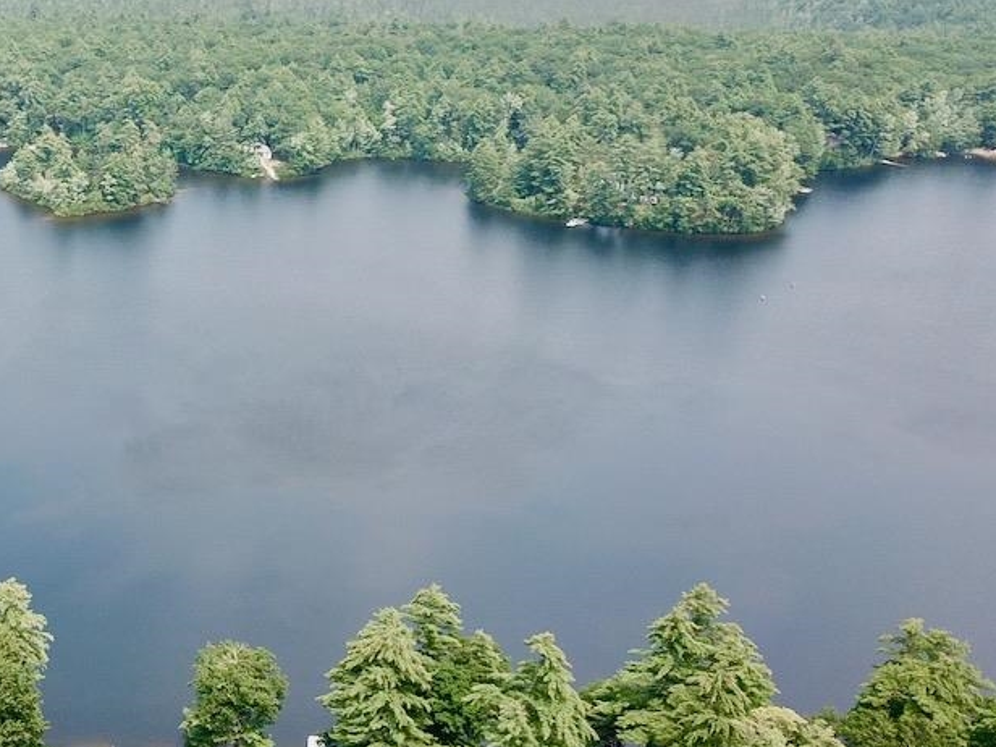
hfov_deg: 33.1
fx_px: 1554
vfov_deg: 27.0
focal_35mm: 54
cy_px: 462
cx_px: 45
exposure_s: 1/584
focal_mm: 4.73
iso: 100
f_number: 2.2
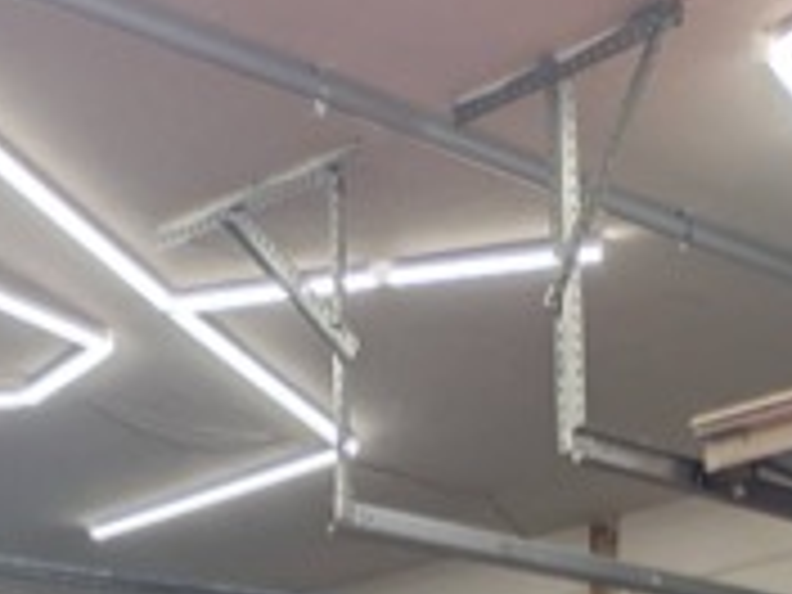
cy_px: 1771
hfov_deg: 23.8
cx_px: 446
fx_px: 1876
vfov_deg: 11.2
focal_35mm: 82
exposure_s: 1/229
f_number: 1.95
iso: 58
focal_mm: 2.23
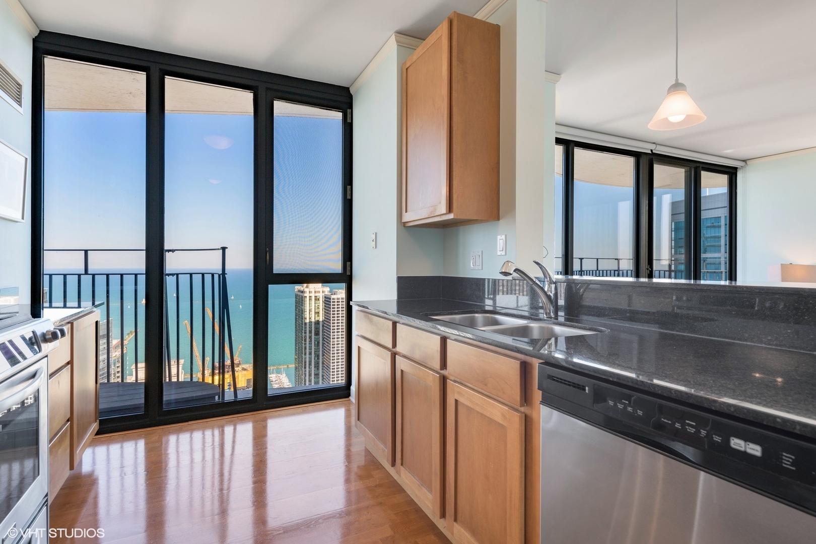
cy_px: 272
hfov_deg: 86.9
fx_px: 431
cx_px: 408
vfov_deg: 64.6
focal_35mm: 19
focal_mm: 19
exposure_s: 1/25
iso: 200
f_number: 8
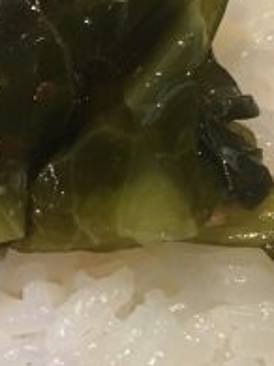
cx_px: -74
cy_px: 178
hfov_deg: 13.7
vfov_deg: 18.9
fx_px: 1099
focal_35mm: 104
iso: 160
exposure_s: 1/33
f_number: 2.2
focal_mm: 4.15
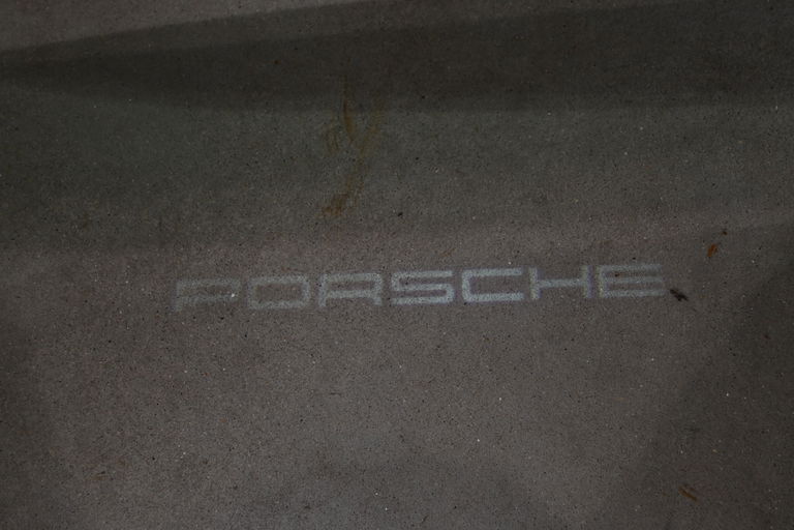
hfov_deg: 36.9
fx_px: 1191
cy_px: 265
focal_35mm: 54
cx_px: 397
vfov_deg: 25.1
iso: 320
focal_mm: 36
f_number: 5.3
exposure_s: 1/60
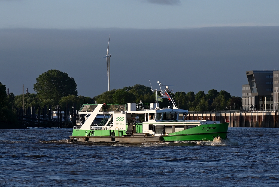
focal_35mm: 120
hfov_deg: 17.0
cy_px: 94
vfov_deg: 11.4
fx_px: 931
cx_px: 140
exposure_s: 1/400
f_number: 5.6
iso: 100
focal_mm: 120
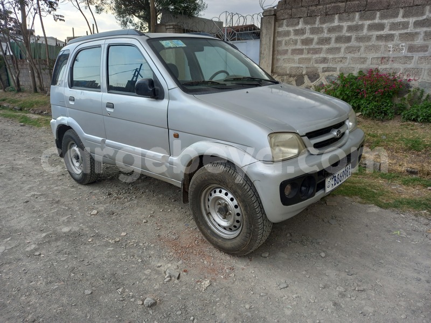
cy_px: 162
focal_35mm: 25
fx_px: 311
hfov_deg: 69.4
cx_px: 216
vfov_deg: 54.9
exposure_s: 1/118
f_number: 2
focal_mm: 4.6
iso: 25
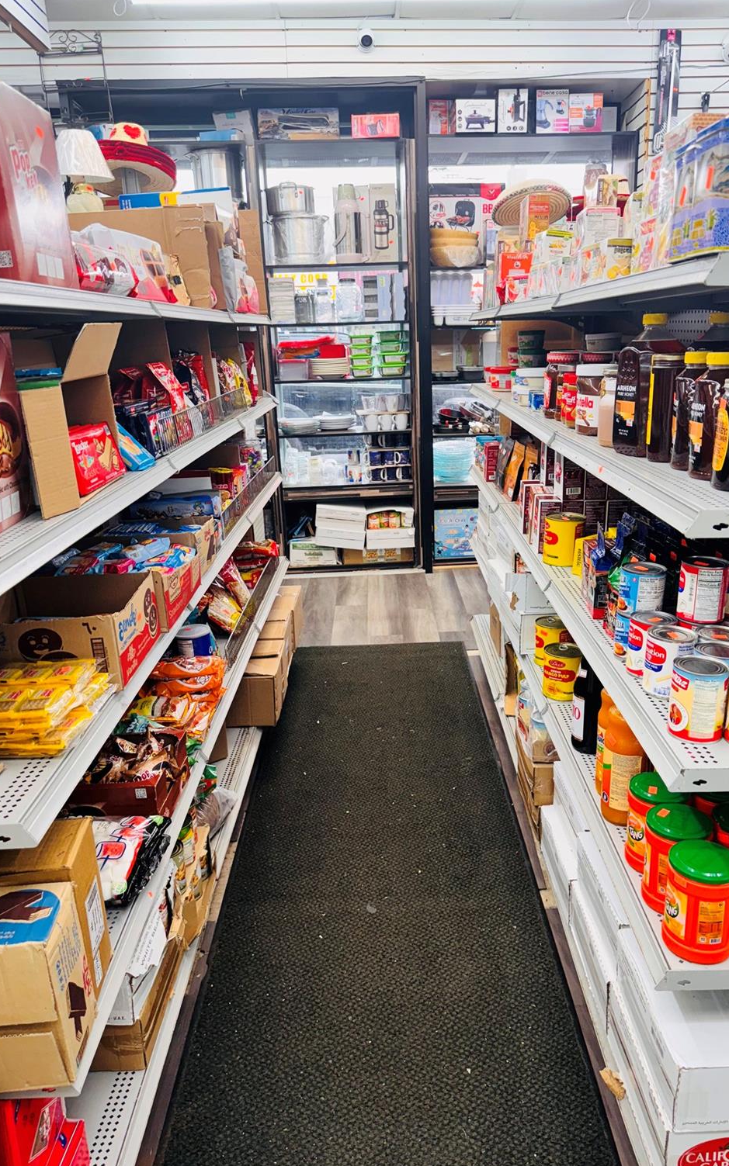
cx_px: 400
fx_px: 827
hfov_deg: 47.5
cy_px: 579
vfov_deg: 70.4
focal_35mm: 26
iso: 100
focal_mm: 6.76
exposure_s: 1/120
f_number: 1.78
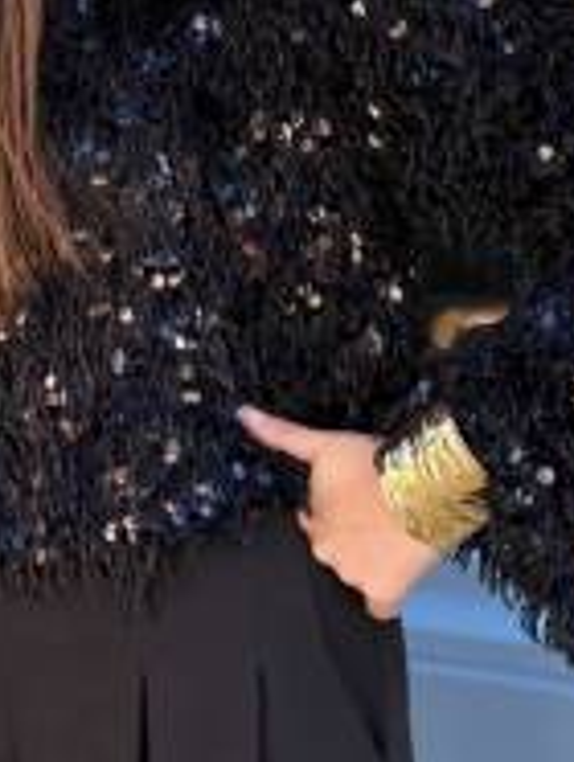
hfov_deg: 21.7
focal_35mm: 67
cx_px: 127
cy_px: 184
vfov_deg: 28.5
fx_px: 1478
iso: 50
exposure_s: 1/412
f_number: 1.6
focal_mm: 5.96
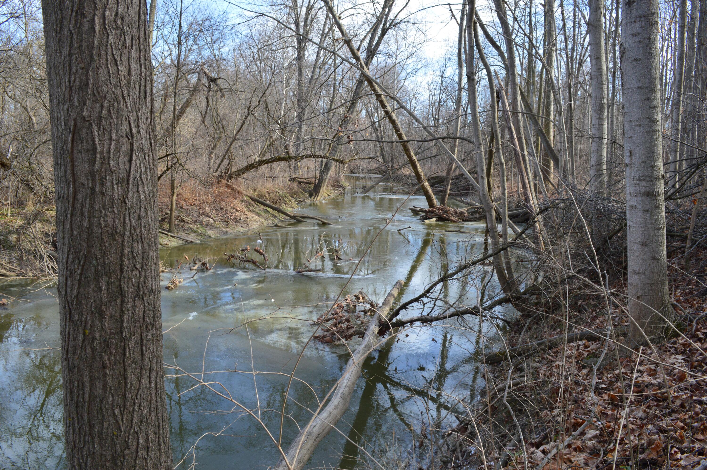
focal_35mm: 27
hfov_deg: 67.4
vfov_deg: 47.8
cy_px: 235
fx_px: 530
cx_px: 354
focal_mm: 18
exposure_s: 1/125
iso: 400
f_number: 9
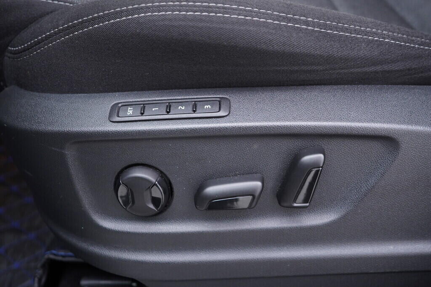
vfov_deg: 36.9
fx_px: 431
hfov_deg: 53.1
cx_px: 216
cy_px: 144
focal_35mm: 36
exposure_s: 1/40
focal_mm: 24
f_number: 2.8
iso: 320
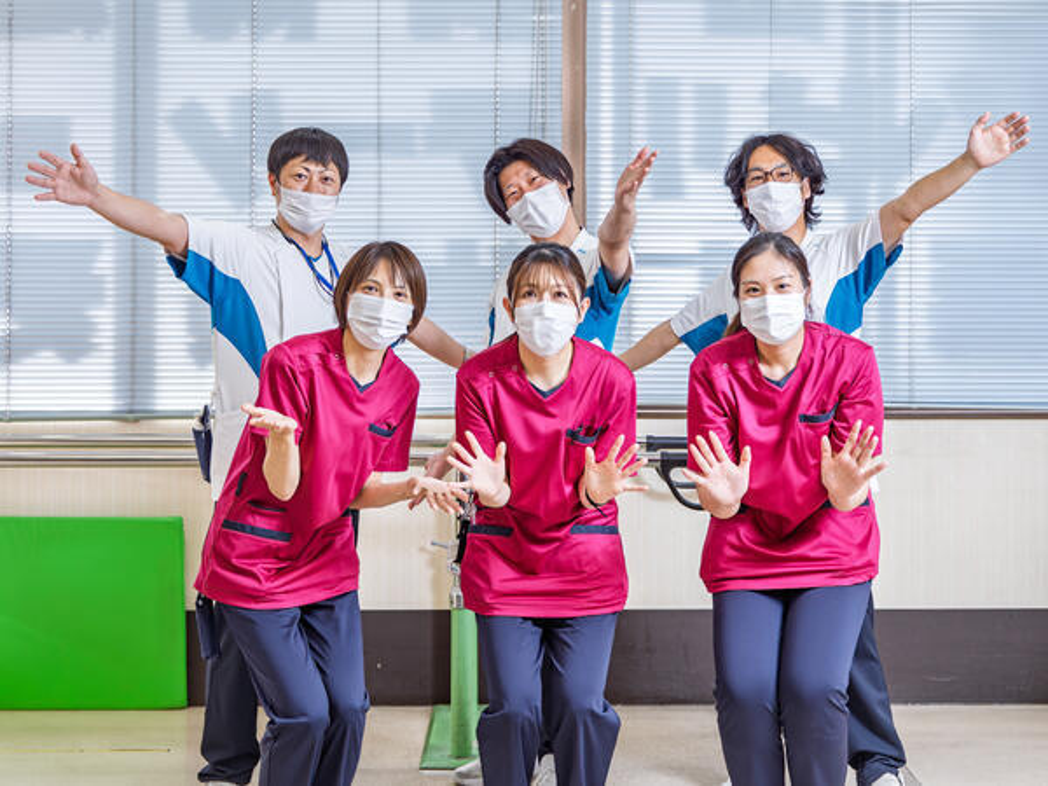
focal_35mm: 70
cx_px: 524
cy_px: 393
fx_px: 2119
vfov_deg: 21.0
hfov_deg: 27.8
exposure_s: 1/200
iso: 250
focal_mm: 35
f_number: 2.5
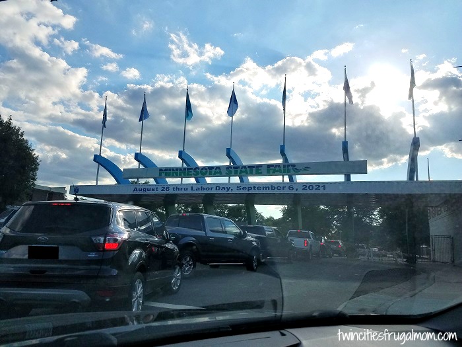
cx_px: 231
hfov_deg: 67.3
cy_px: 174
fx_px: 347
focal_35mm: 26
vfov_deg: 53.1
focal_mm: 4.2
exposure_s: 1/2688
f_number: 1.7
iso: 40
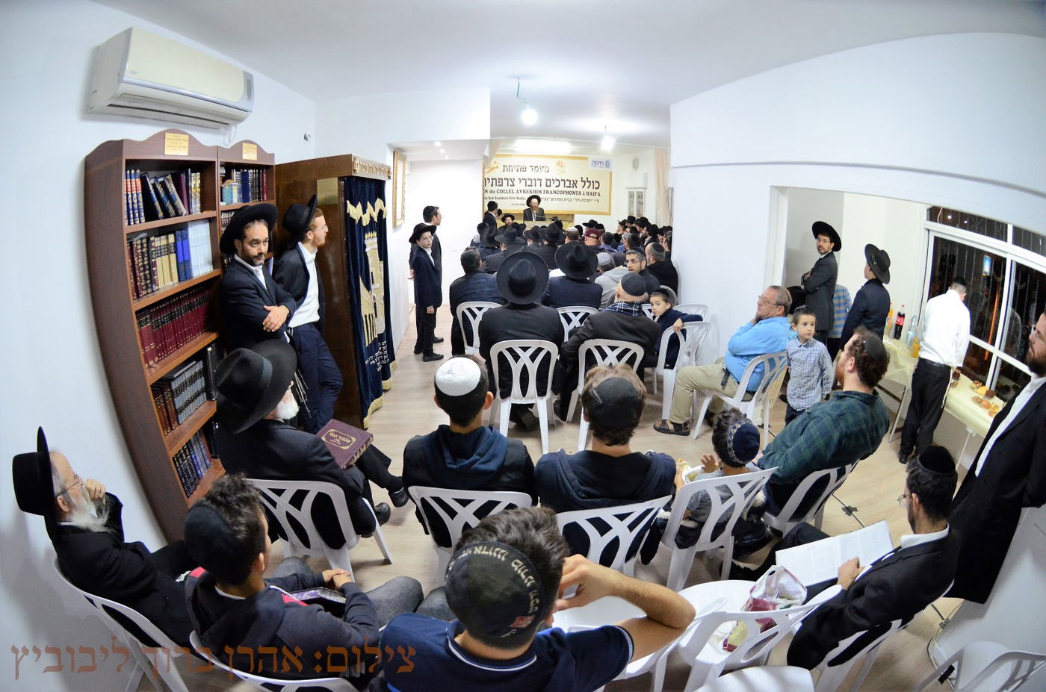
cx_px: 523
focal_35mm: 16
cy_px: 346
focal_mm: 10.5
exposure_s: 1/80
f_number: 4
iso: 2000
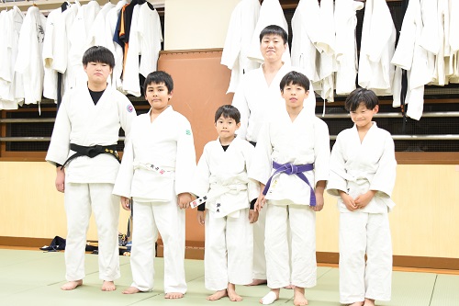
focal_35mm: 52
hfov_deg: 38.2
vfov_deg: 26.0
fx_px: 663
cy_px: 153
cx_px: 230
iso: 1400
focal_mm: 35
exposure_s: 1/60
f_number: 4.5
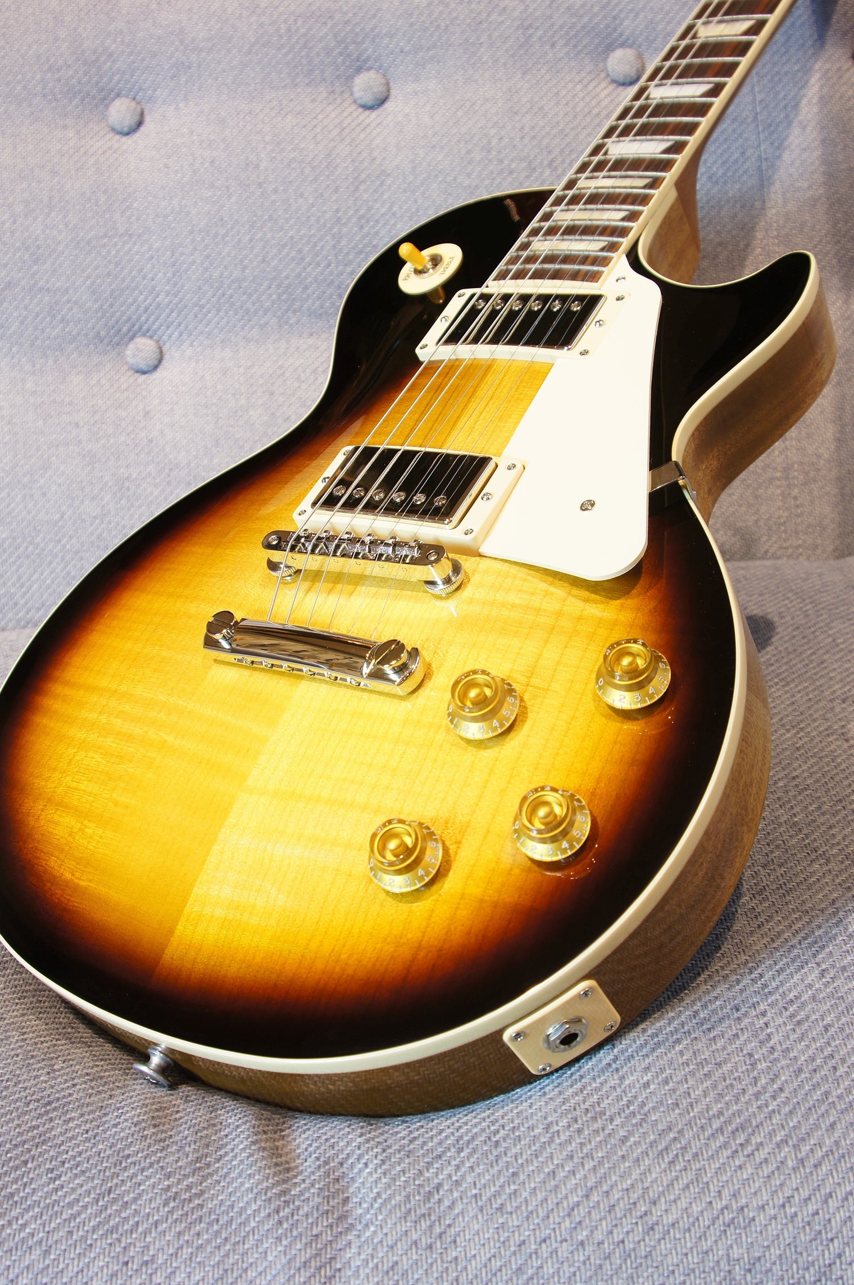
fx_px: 1498
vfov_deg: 46.4
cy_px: 642
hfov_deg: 31.8
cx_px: 427
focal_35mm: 42
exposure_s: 1/3
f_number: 7.1
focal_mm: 28
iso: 100
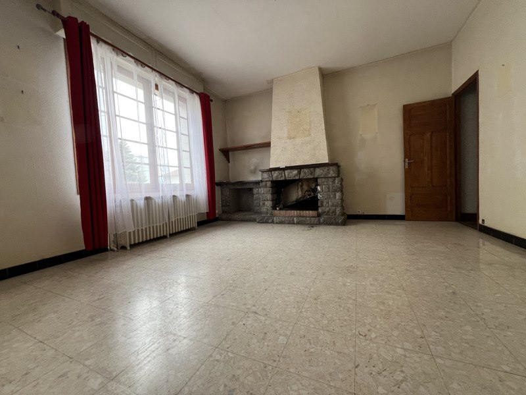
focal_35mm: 13
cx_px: 263
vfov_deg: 89.9
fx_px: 198
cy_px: 198
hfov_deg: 106.2
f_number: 1.8
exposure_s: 1/99
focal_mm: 1.57
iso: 125
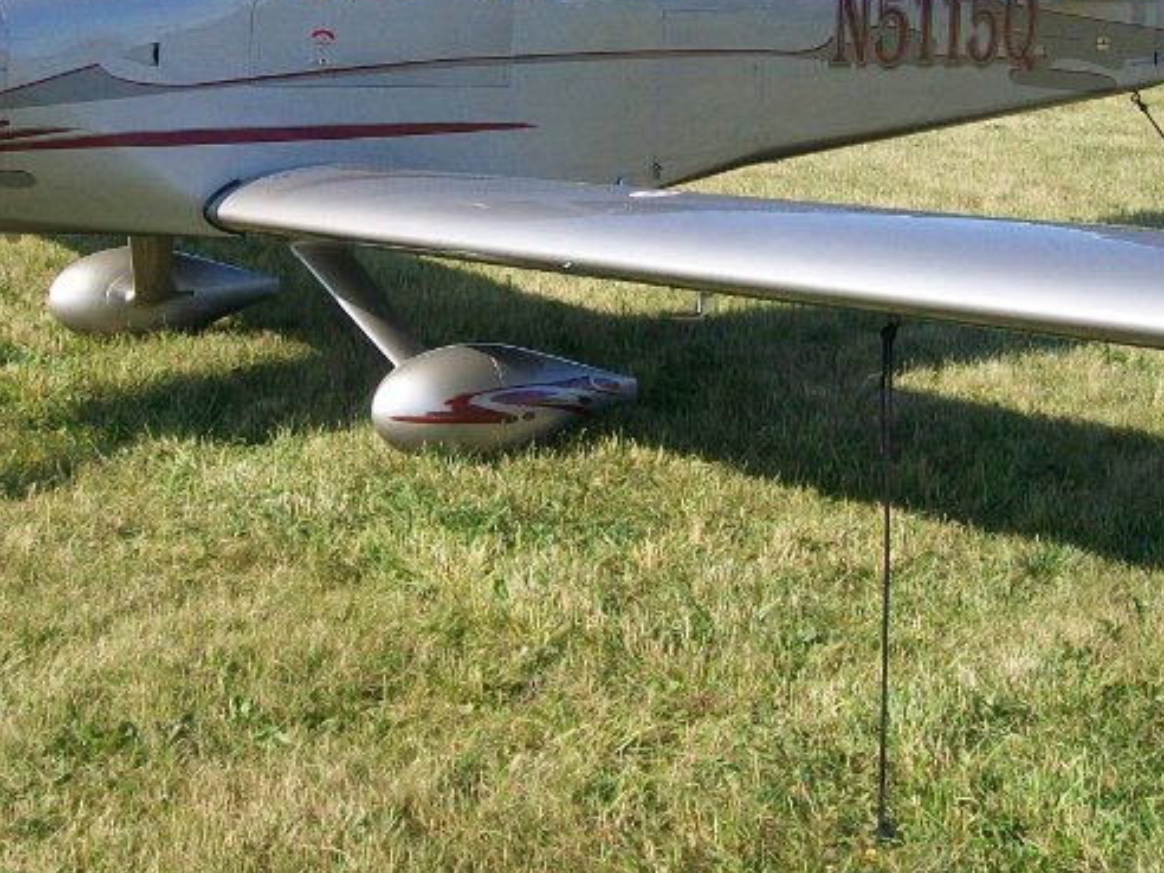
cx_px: 490
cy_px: 80
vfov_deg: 19.3
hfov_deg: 26.0
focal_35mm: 75
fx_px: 2522
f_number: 4.8
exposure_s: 1/320
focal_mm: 6
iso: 64
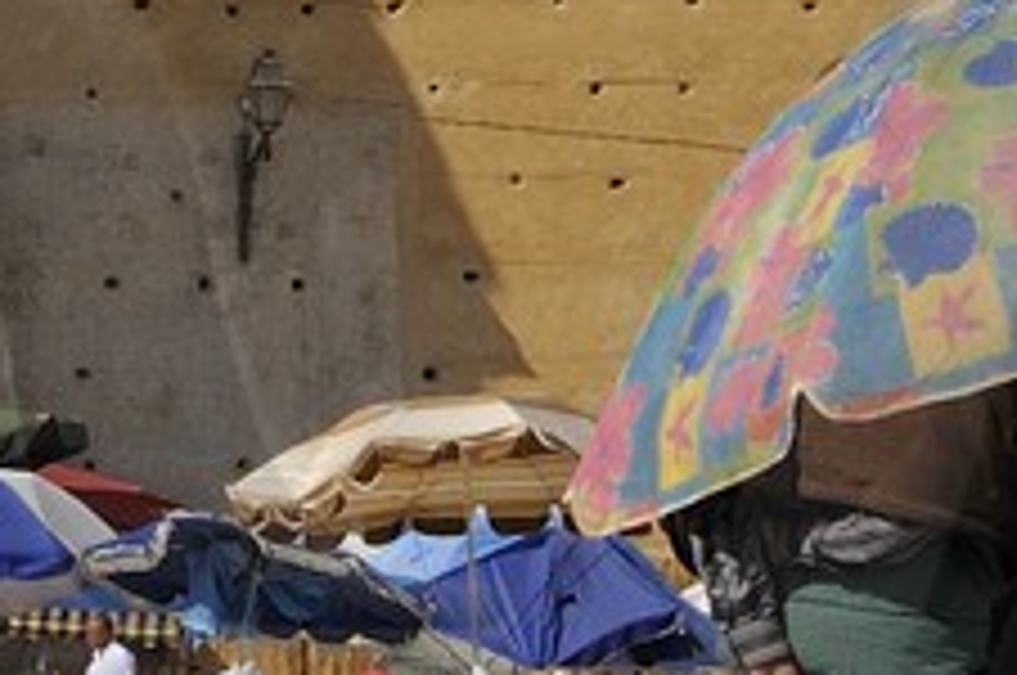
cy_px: -104
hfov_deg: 5.0
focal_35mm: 411
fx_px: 11594
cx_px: -796
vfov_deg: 3.3
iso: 400
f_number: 18
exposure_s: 1/320
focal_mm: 58
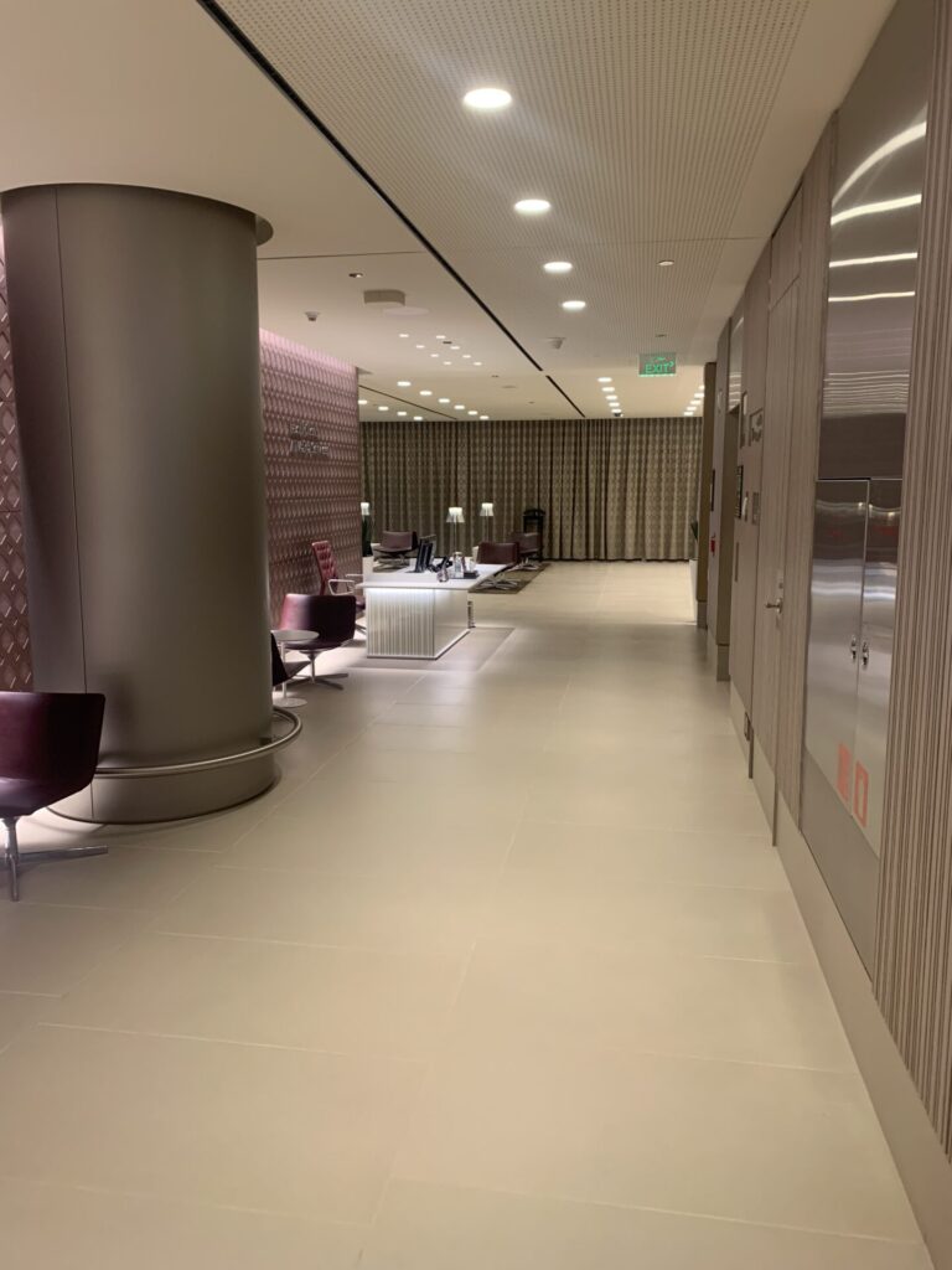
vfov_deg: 67.3
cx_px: 476
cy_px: 635
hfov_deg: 53.1
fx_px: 953
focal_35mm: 26
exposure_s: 1/50
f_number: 1.8
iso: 125
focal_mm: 4.25
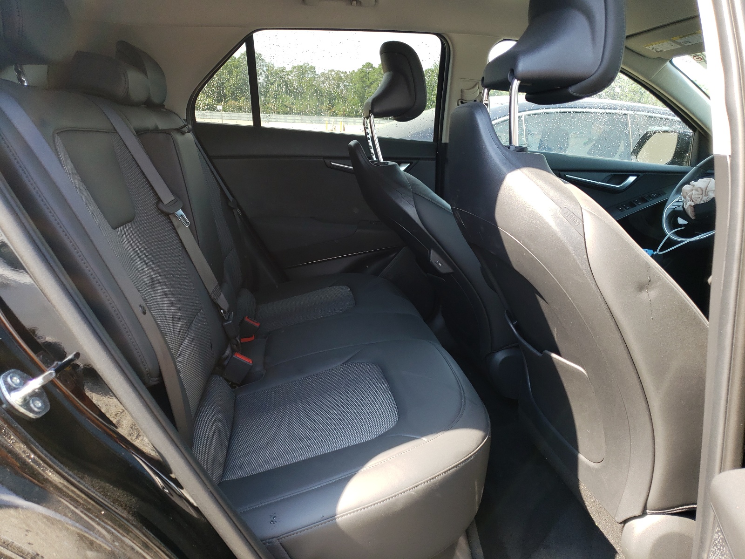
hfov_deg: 67.3
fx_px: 560
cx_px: 372
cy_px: 280
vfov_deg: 53.1
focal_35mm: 26
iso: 50
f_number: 1.5
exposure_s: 1/208
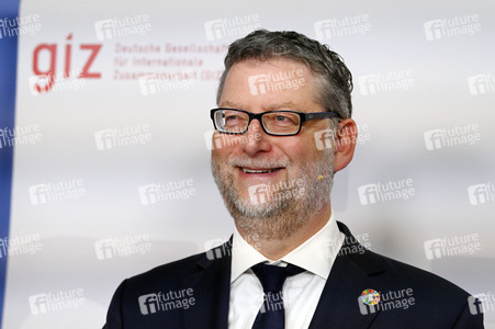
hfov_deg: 20.8
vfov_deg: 13.9
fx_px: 1346
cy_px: 164
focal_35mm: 98
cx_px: 248
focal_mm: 98
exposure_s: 1/2500
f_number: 4
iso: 4000
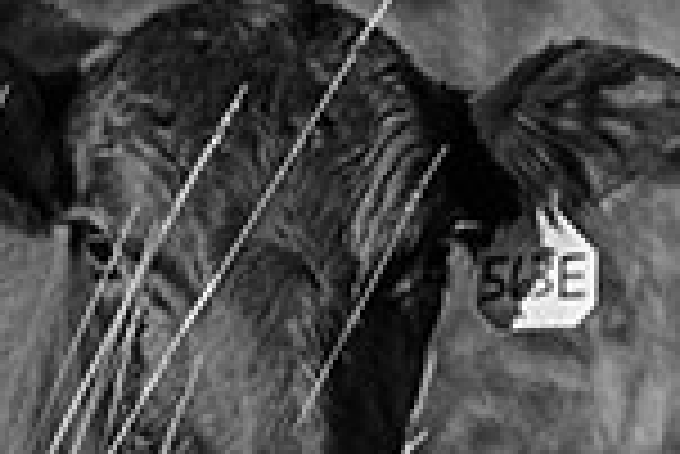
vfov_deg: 0.3
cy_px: 452
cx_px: -86
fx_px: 75173
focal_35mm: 3976
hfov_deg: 0.5
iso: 2800
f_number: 13
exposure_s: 1/1250
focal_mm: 1200
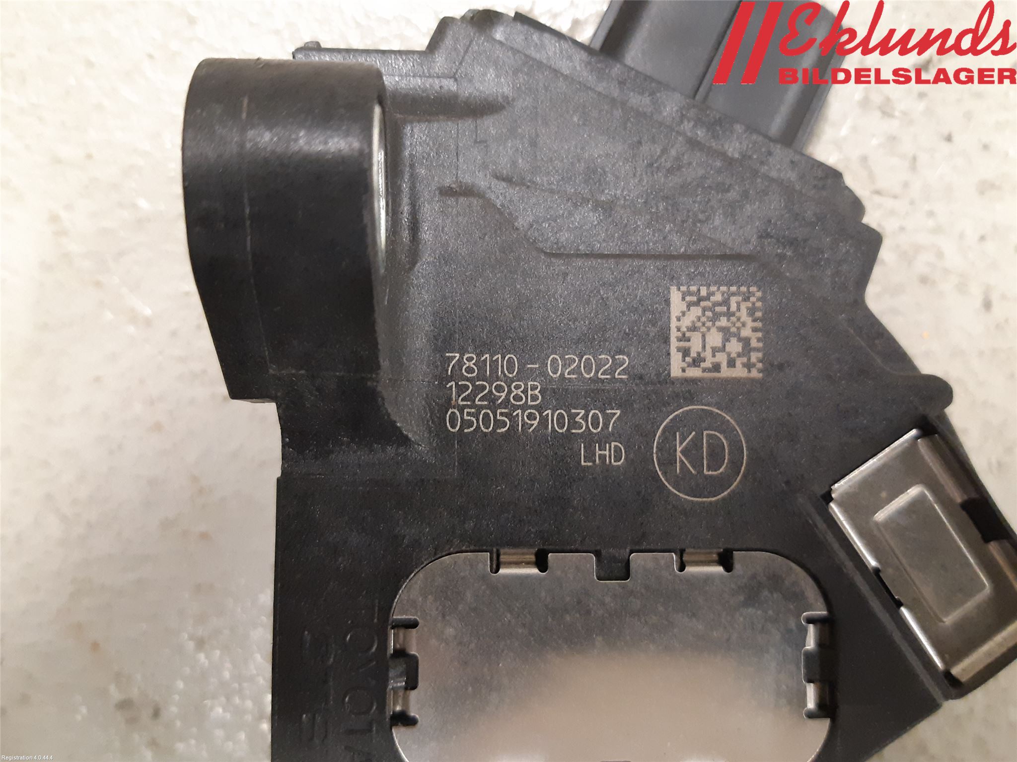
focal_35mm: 26
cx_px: 508
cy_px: 381
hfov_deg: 67.3
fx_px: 764
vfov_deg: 53.1
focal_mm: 3.93
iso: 320
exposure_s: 1/25
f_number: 1.7
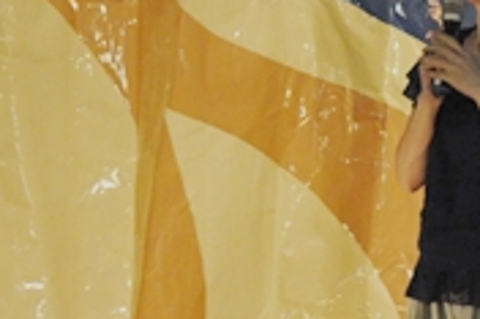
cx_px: 502
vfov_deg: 3.9
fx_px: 4702
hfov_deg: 5.8
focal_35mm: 353
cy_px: -12
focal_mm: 70
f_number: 5.3
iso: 2000
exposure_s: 1/50
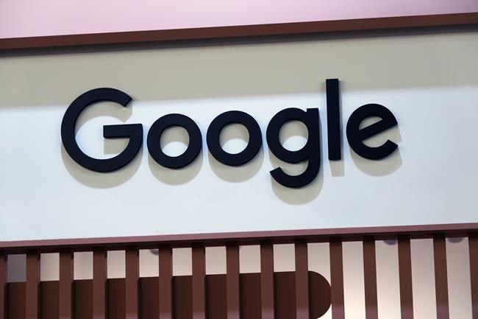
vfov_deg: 12.7
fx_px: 1434
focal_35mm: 108
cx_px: 239
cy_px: 160
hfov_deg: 18.9
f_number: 5.6
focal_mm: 108
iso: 800
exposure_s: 1/100
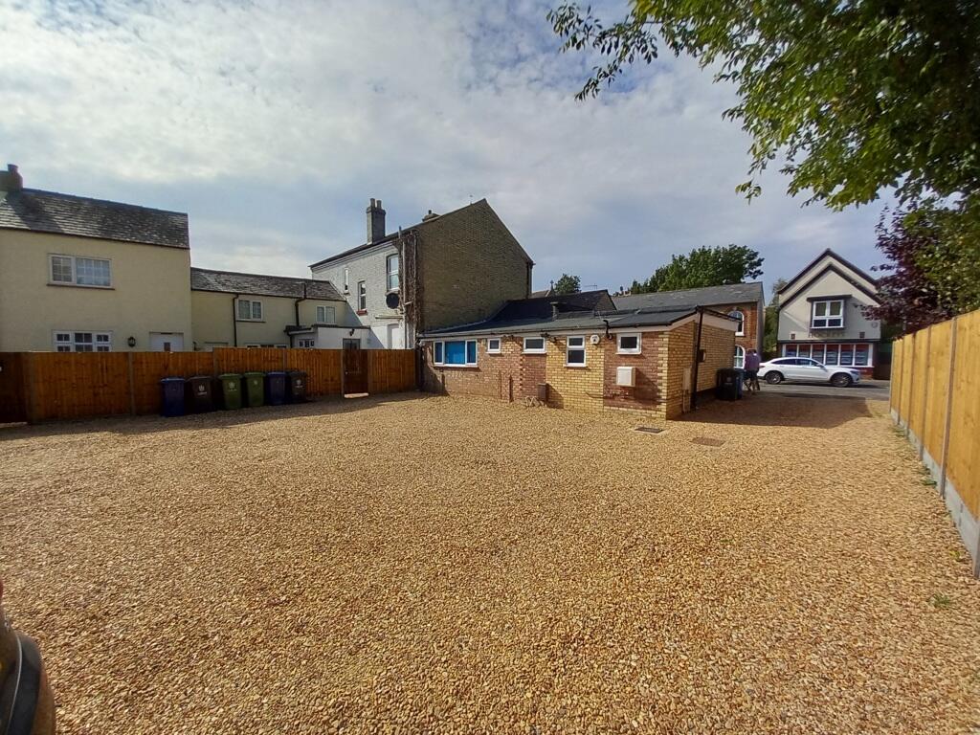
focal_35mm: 13
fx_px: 368
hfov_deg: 106.2
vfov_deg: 89.9
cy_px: 368
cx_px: 490
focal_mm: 1.13
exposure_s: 1/1328
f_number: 2.2
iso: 50
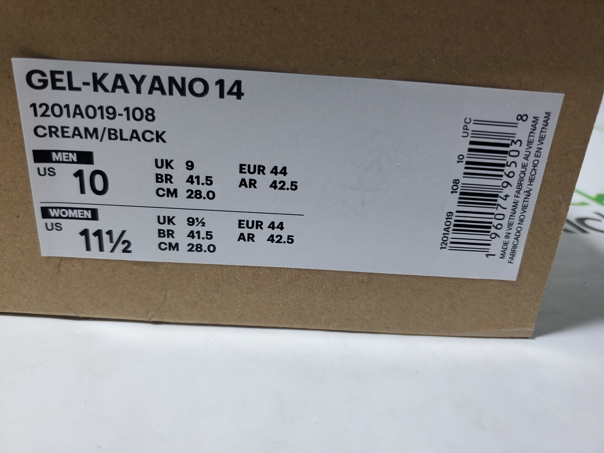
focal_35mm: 26
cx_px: 302
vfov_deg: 53.1
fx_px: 454
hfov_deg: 67.3
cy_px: 226
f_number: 1.5
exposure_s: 1/312
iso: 50
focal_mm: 4.3
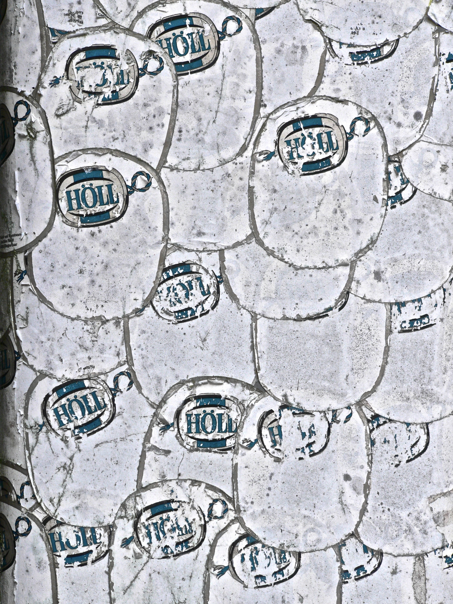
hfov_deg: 15.7
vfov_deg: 20.9
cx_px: 226
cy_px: 302
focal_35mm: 94
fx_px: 1640
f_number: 4
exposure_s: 1/125
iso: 100
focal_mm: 15.7
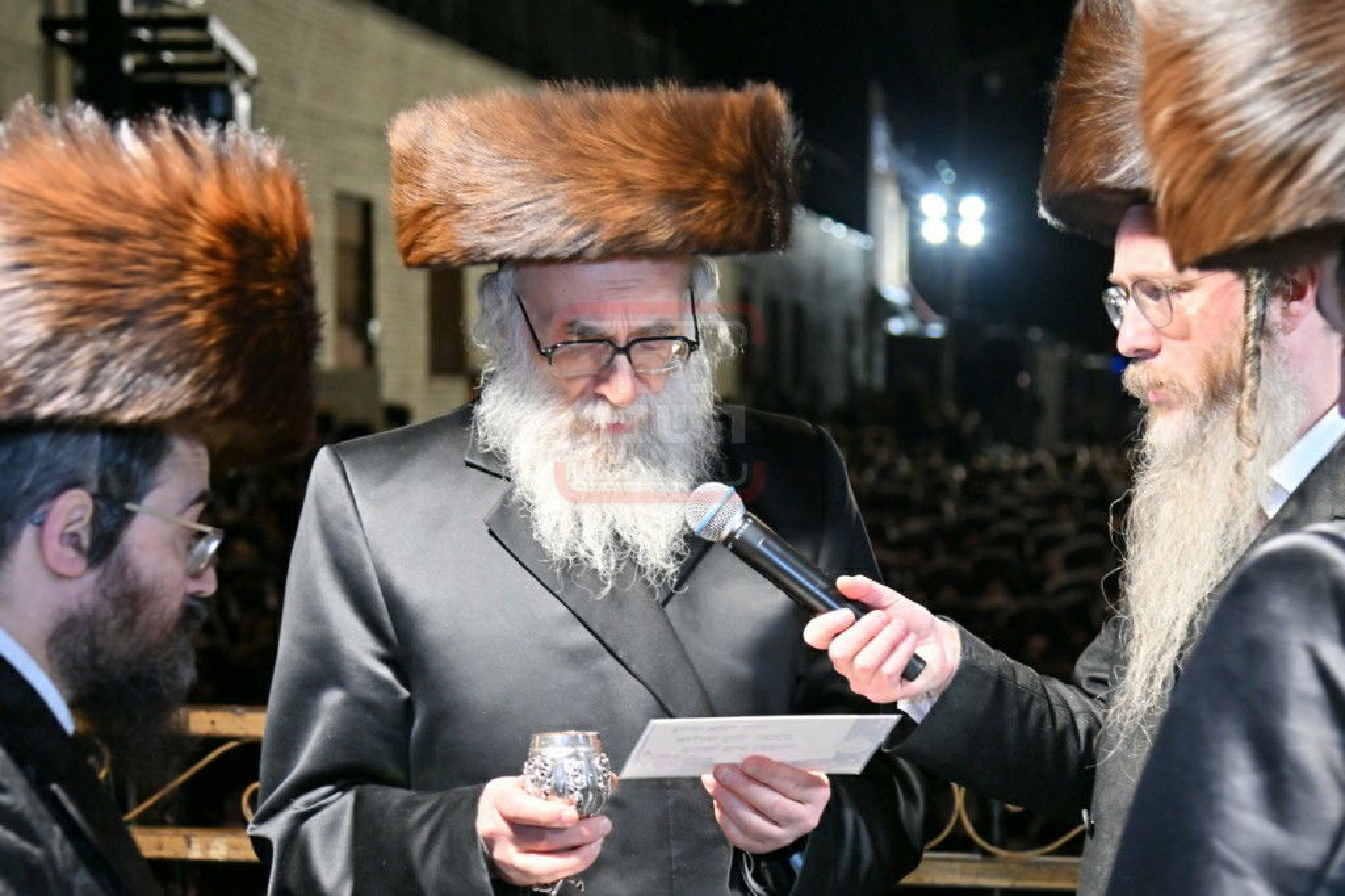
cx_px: 672
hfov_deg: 26.0
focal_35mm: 78
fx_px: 2913
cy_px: 448
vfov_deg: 17.5
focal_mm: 52
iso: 400
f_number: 4
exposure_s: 1/125
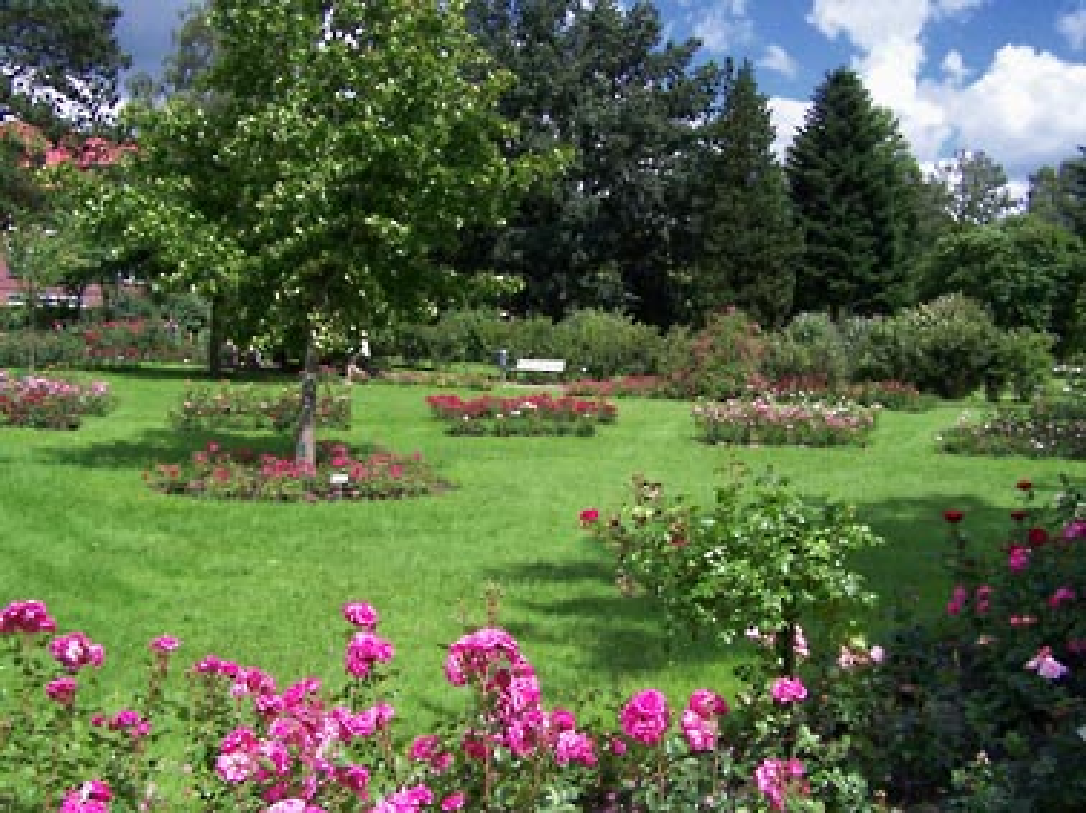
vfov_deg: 37.7
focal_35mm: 38
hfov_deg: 49.0
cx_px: 543
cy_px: 406
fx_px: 1191
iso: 64
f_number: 4
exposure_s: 1/400
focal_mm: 6.3
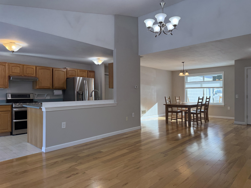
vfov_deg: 56.8
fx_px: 174
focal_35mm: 24
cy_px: 94
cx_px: 126
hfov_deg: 71.6
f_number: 1.78
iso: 100
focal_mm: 6.76
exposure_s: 1/293
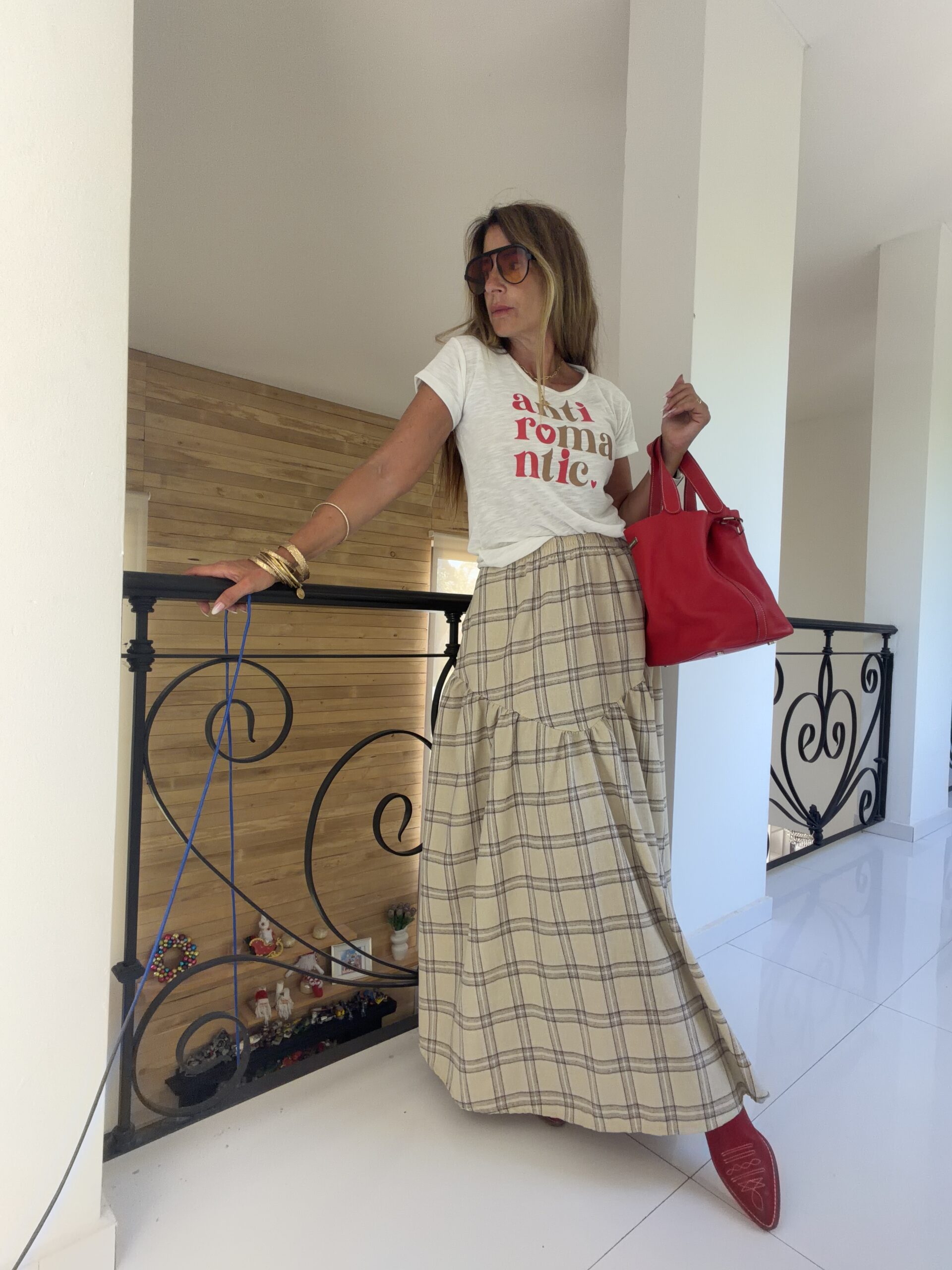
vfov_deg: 84.7
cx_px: 476
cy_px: 635
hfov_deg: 68.7
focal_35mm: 19
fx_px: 697
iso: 80
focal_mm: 2.71
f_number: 1.9
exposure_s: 1/110
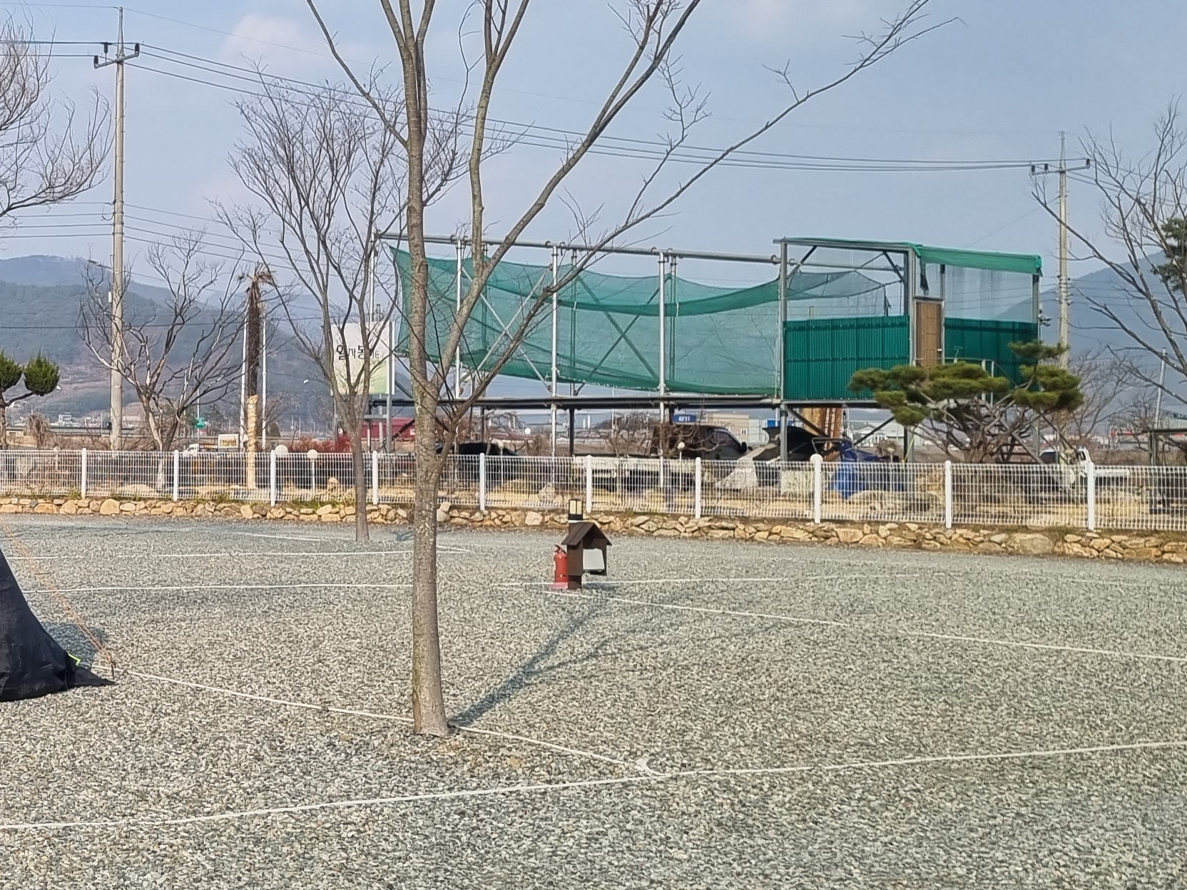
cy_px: 345
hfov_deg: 28.4
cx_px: -63
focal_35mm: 63
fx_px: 2160
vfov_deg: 23.2
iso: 50
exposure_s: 1/2392
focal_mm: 5.4
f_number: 1.8
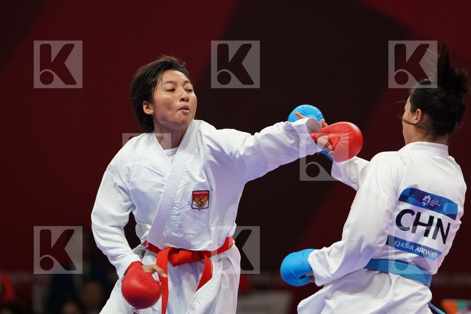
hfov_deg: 5.4
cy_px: 157
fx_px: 4997
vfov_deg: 3.6
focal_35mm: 382
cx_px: 236
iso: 4000
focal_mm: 255
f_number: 4
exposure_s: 1/1000
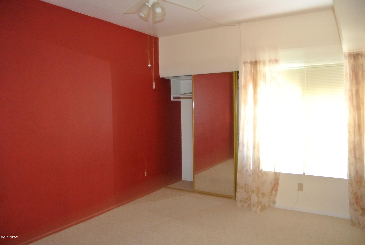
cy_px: 122
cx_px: 182
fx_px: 274
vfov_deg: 48.0
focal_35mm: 27
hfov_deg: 67.3
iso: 1600
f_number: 3.5
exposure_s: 1/5
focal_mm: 10
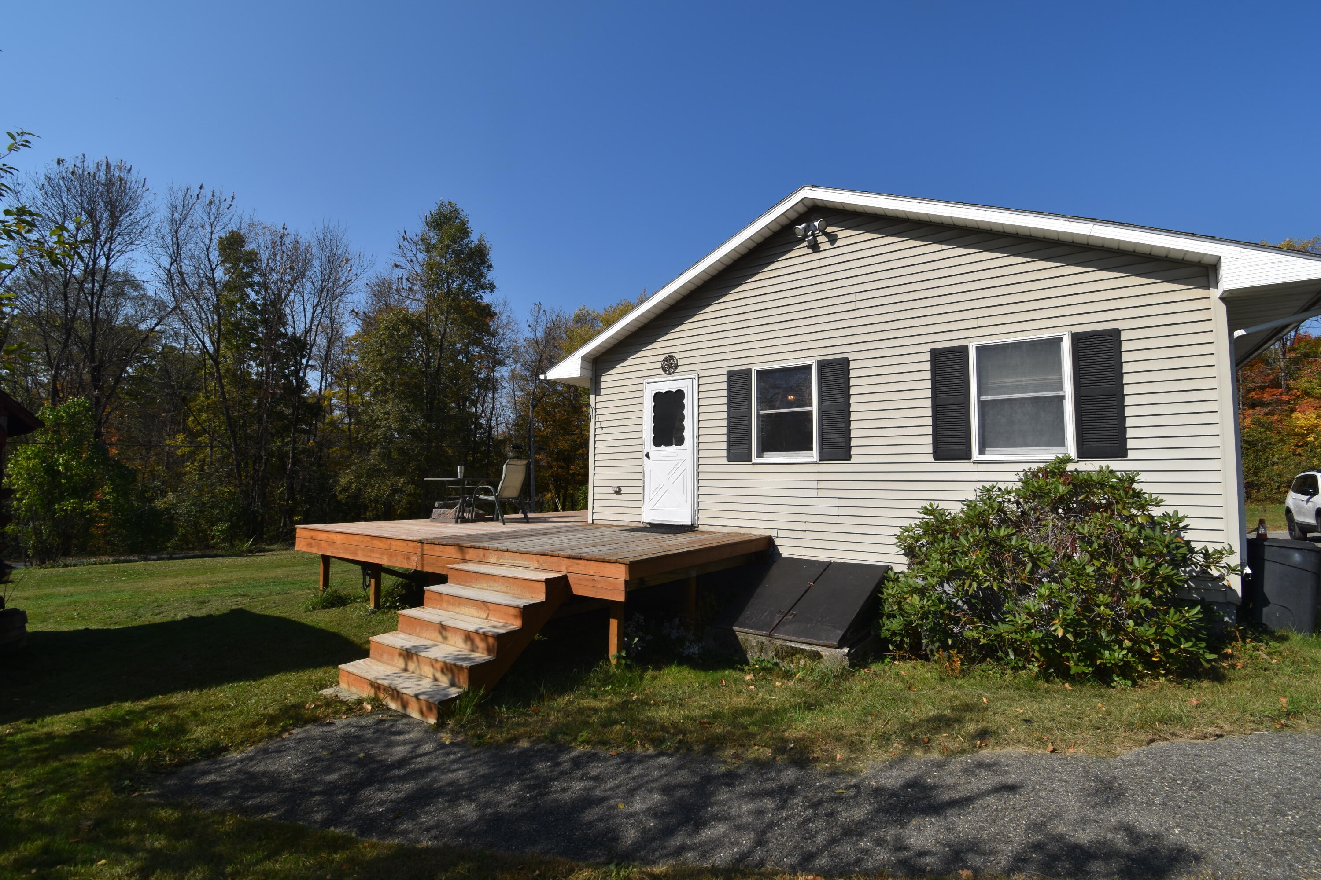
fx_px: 550
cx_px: 660
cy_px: 440
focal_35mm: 15
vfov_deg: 77.3
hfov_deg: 100.4
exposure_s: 1/200
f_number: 11
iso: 100
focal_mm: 10
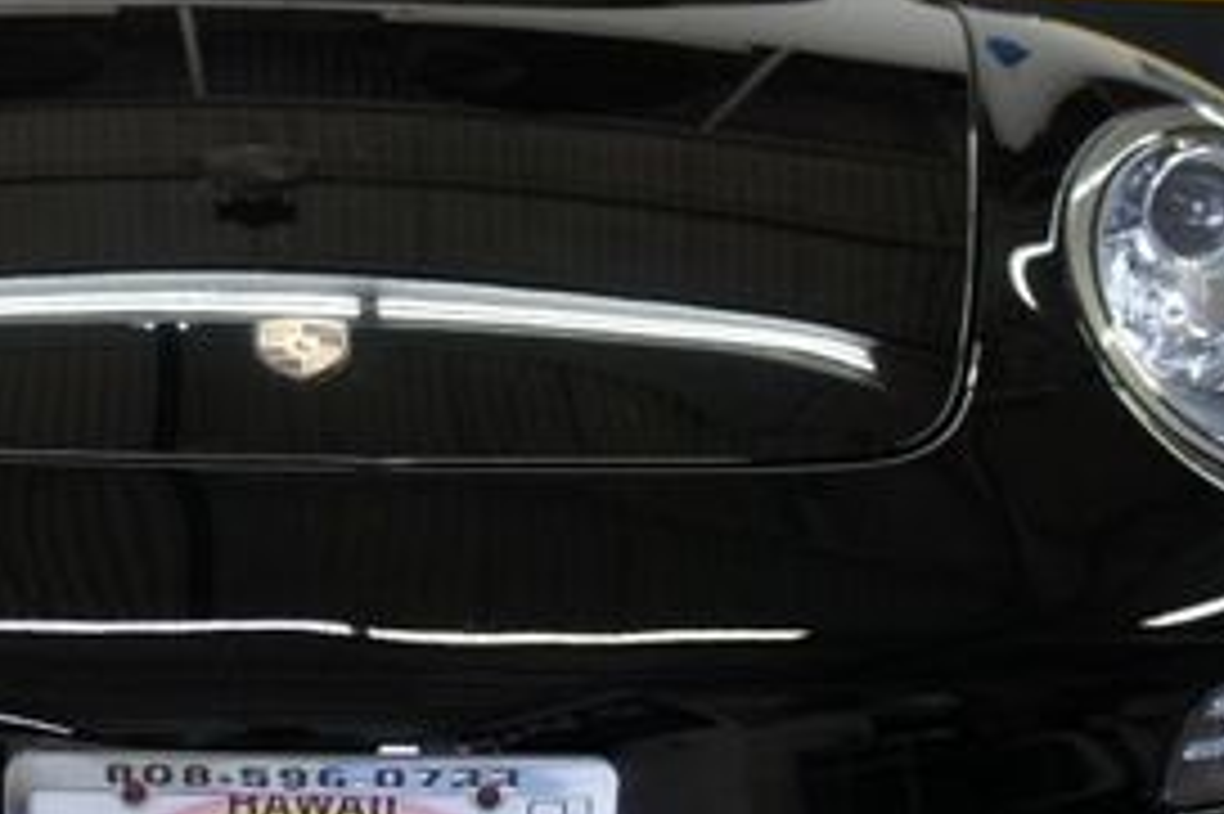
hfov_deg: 26.8
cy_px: 414
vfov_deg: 18.4
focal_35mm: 74
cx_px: 248
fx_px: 2520
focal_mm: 21
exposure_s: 1/40
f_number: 4
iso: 250
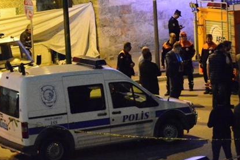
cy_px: 46
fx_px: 1139
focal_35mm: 171
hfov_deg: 12.0
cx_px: 139
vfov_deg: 8.0
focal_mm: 62
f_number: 5.3
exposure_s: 1/100
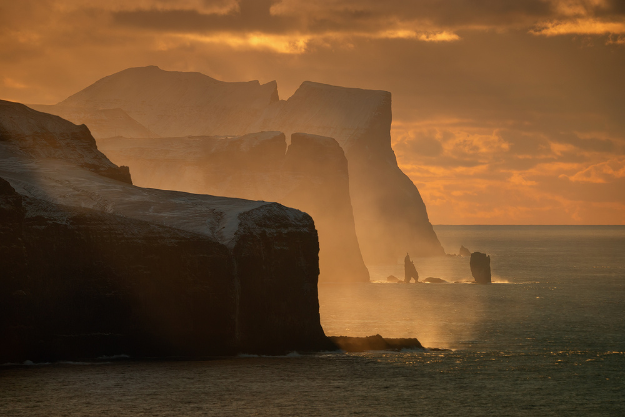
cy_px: 208
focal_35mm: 400
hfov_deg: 5.2
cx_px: 312
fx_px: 6948
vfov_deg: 3.4
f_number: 16
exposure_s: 1
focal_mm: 400
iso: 100
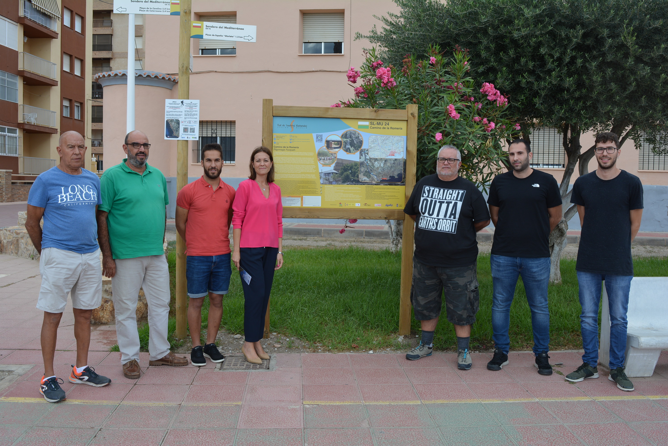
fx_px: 613
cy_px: 223
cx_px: 334
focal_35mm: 33
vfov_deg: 40.0
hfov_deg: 57.2
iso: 180
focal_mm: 22
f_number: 8
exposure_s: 1/250
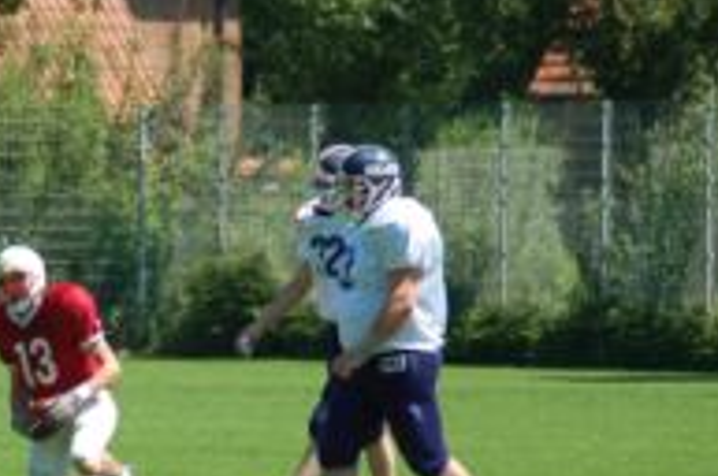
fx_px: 11927
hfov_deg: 3.4
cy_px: 364
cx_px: 13
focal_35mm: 599
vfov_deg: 2.3
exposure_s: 1/1000
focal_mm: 170
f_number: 4.8
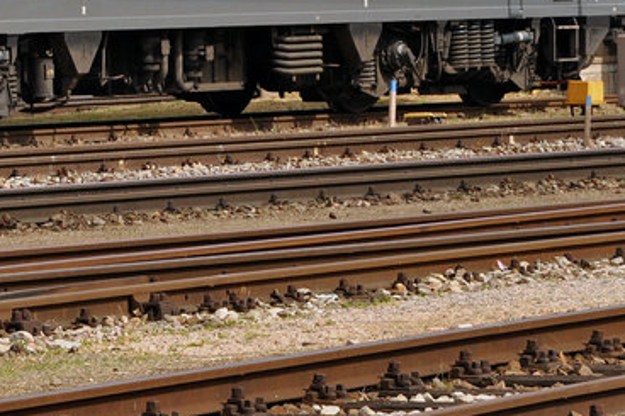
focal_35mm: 342
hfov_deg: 6.0
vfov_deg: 4.0
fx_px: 5935
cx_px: -153
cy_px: -244
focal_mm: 70
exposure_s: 1/1000
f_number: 8
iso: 400
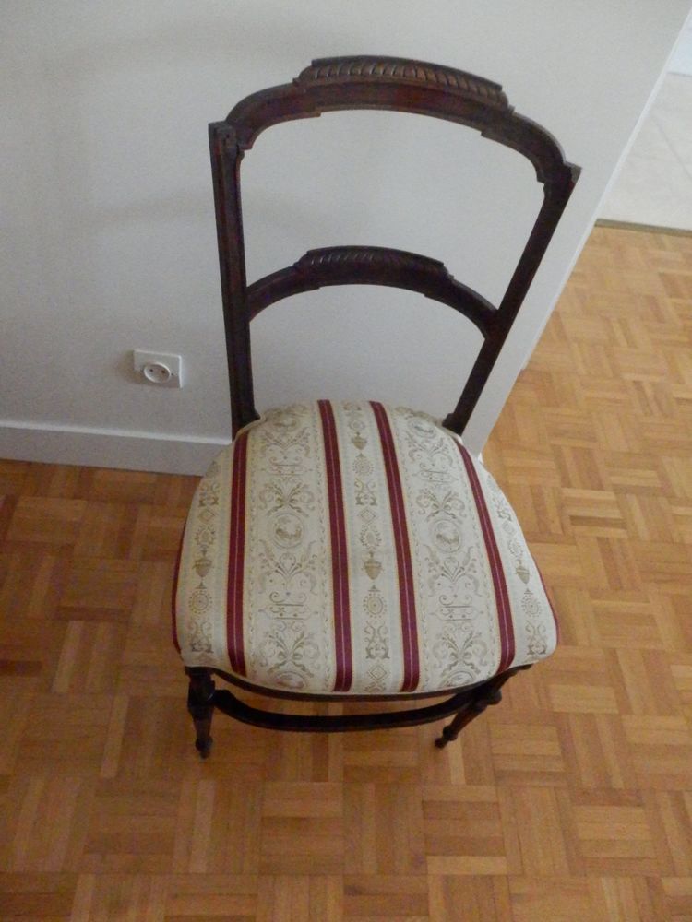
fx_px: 666
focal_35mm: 25
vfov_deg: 69.4
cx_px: 346
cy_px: 461
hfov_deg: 54.9
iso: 3200
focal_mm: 4.5
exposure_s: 1/100
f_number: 3
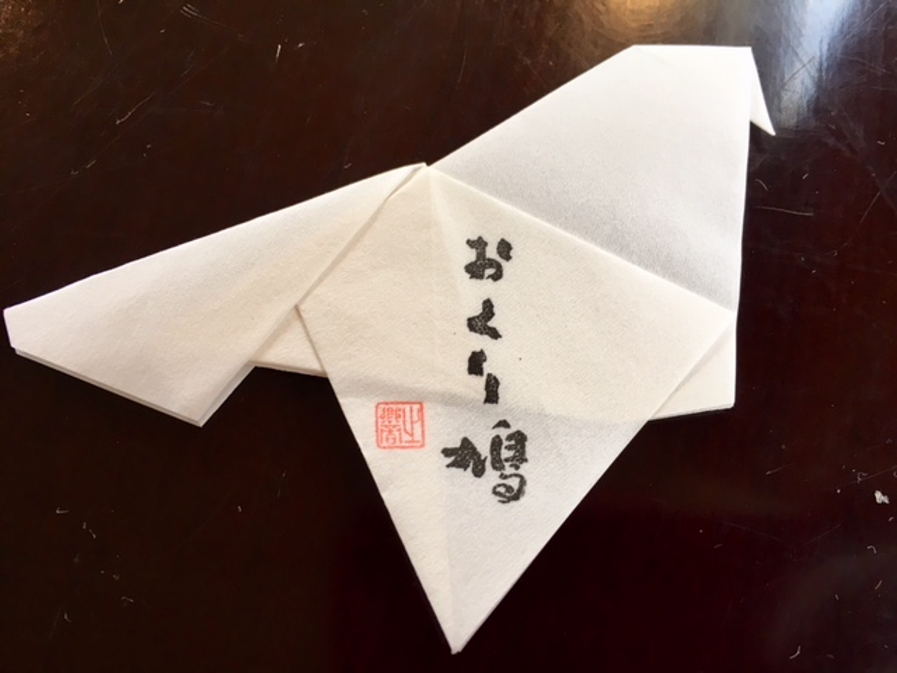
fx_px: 751
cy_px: 336
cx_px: 448
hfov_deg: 61.7
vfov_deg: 48.2
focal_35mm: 29
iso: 32
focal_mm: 4.15
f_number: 2.2
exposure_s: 1/33
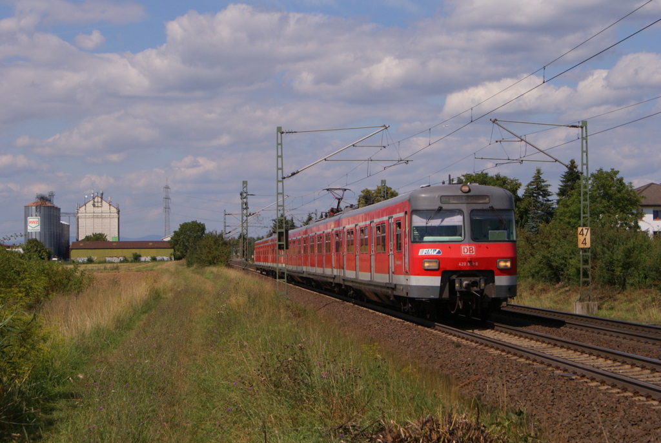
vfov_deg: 16.6
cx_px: 330
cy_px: 222
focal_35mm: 82
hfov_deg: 24.6
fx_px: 1517
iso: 200
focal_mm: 55
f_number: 11
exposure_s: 1/1250
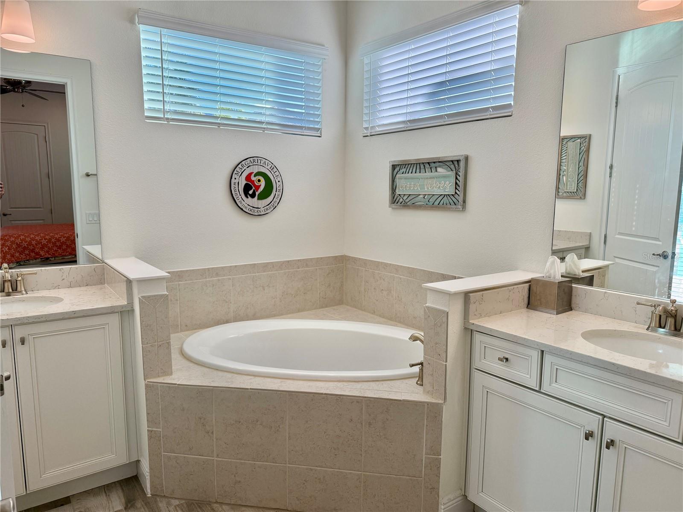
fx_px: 474
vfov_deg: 56.8
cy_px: 256
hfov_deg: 71.6
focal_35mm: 24
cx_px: 342
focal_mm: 6.76
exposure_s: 1/551
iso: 100
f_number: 1.78
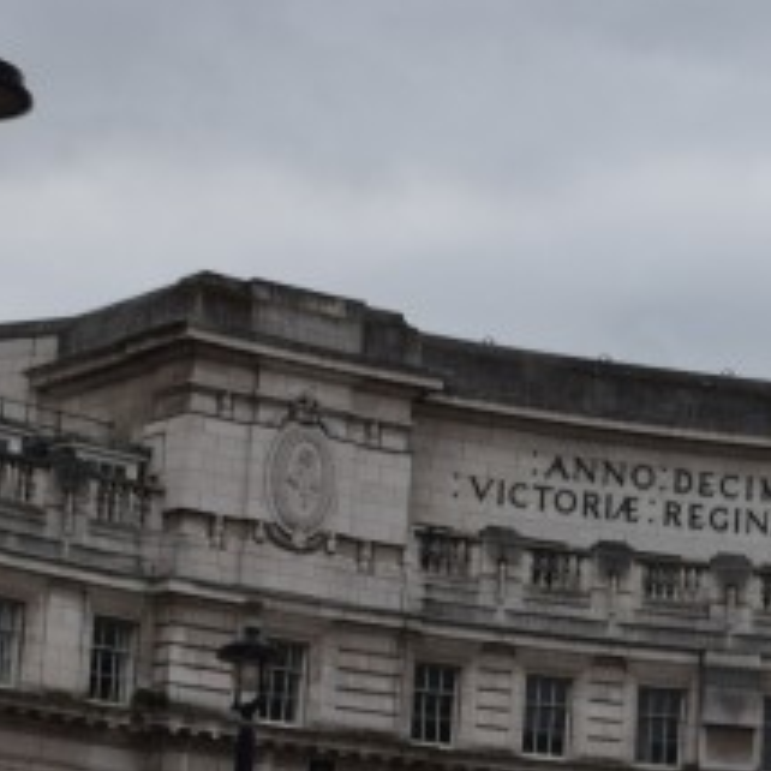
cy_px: 803
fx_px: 3377
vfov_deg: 12.8
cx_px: 1092
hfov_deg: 12.5
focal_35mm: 134
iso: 320
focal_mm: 22
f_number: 8
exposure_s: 1/250
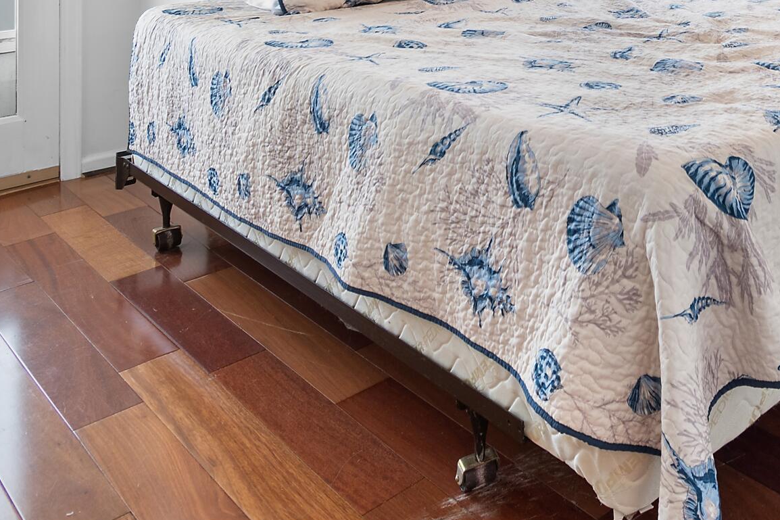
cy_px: -147
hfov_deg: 46.0
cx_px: 662
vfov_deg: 28.4
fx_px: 845
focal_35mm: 39
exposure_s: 1/3
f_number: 4.5
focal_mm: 10
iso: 100
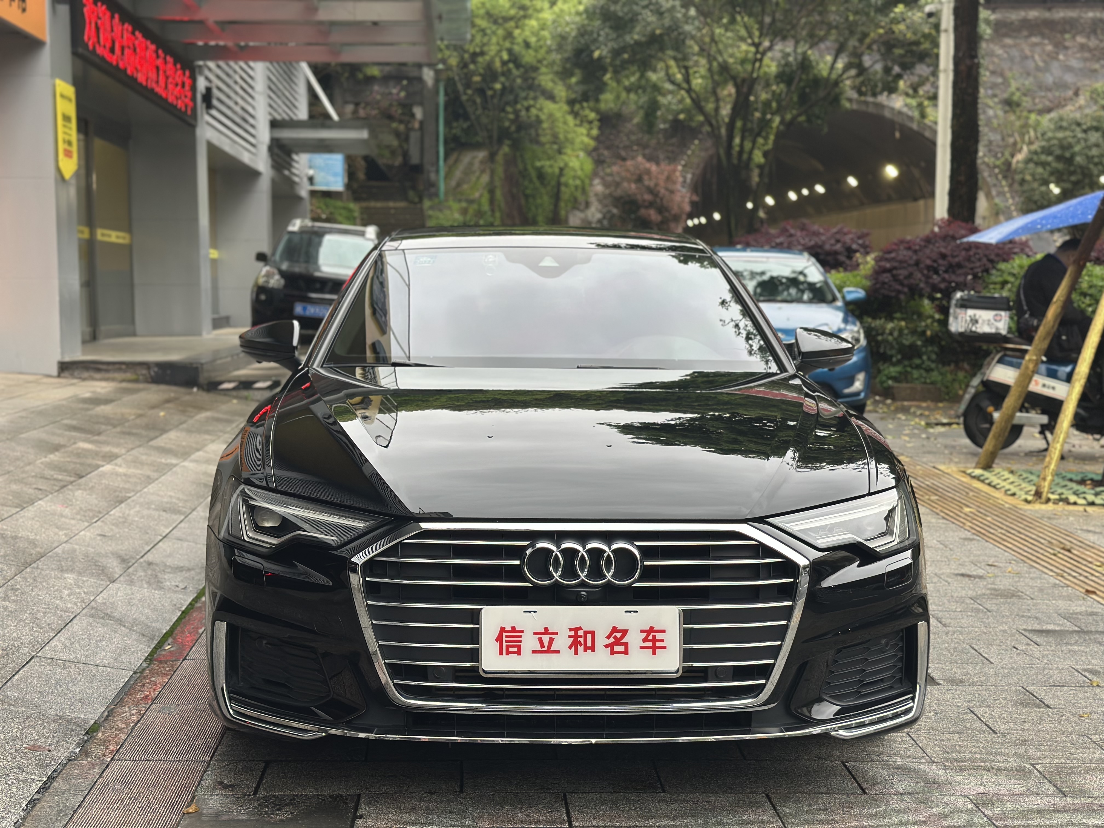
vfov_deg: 30.3
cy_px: 414
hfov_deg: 39.7
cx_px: 552
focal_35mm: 48
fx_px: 1531
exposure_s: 1/276
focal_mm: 6.86
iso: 80
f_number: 1.78
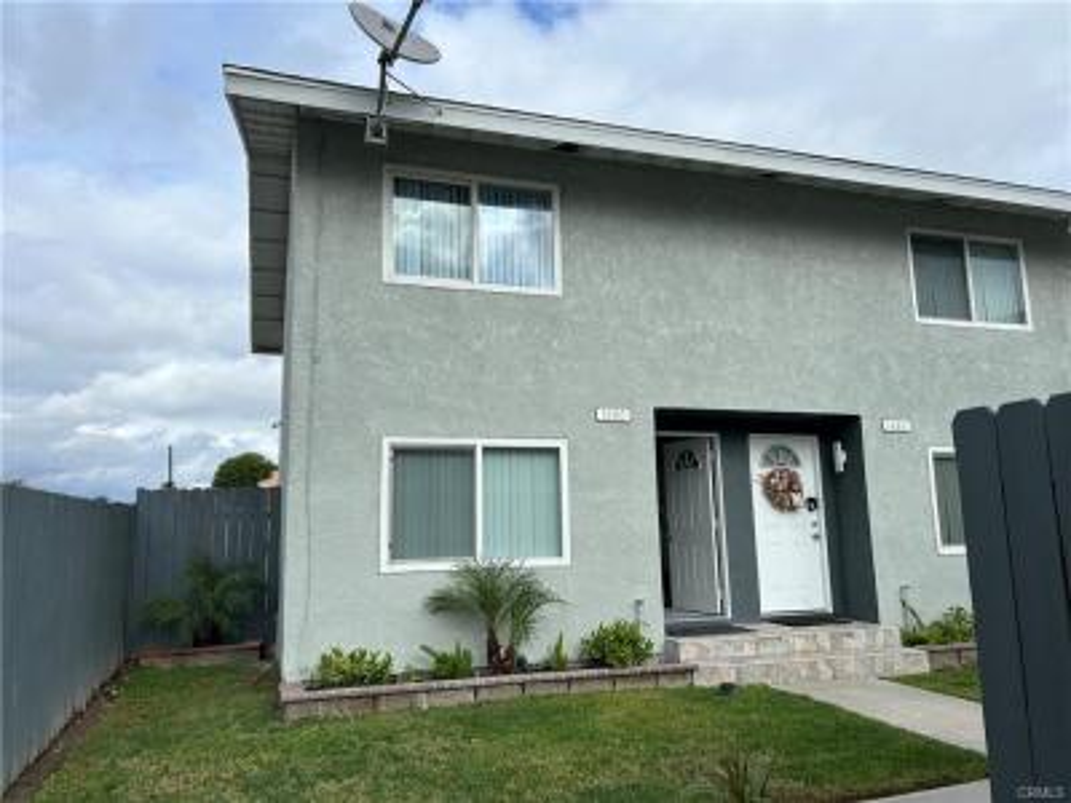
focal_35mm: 26
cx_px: 536
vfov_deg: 53.1
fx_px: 804
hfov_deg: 67.3
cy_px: 402
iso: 50
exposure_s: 1/4444
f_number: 1.5
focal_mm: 5.7
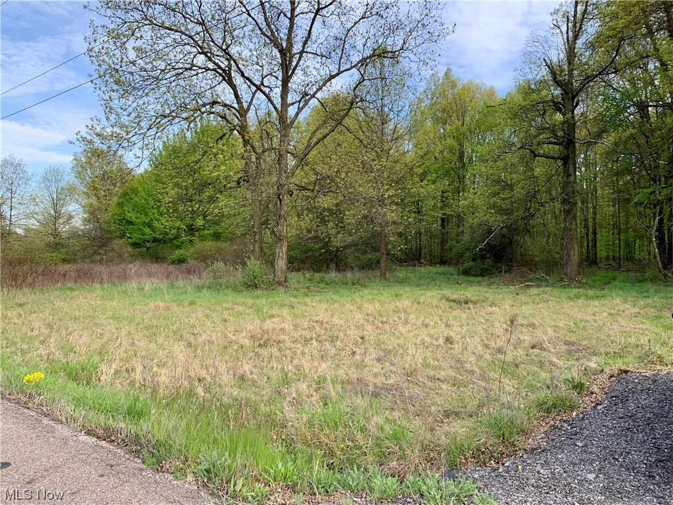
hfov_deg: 67.3
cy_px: 252
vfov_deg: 53.1
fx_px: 505
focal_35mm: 26
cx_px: 336
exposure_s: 1/483
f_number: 1.8
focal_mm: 4.25
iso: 25
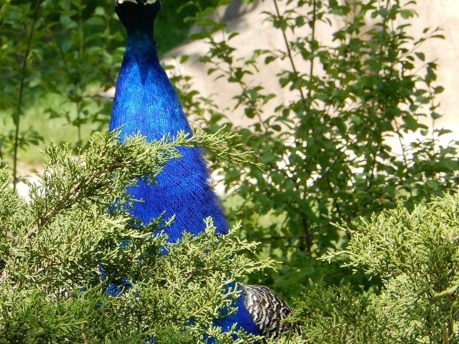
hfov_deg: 6.1
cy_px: 126
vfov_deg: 4.6
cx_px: 154
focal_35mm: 325
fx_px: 4309
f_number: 5.7
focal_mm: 33.3
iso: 125
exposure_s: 1/200
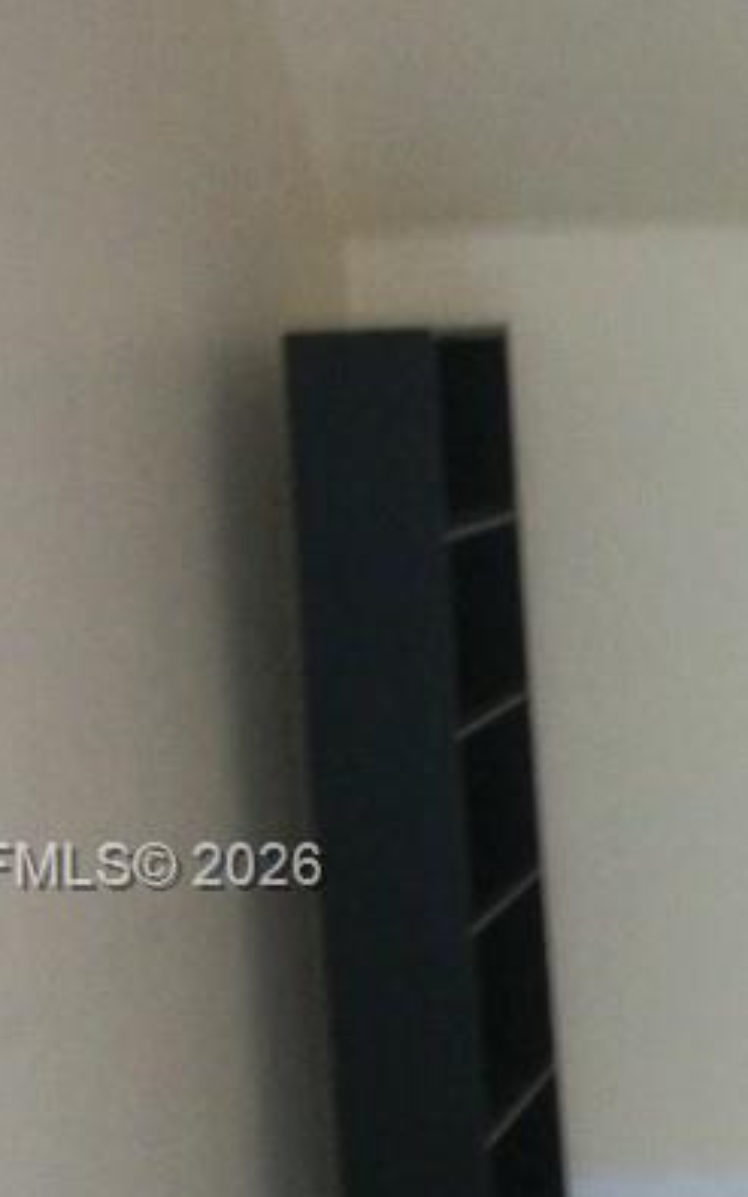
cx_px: 1490
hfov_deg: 10.9
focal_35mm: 110
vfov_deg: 18.8
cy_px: 870
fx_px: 3587
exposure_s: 1/8
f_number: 2.9
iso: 250
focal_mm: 5.7
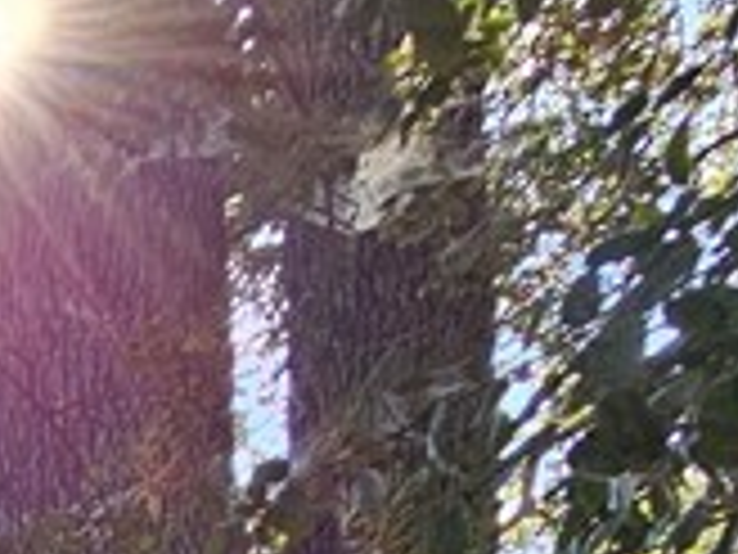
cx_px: -1156
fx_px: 1727
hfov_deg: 13.8
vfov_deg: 12.0
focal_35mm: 81
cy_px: 1545
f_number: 2.2
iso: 50
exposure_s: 1/250
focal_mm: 2.2
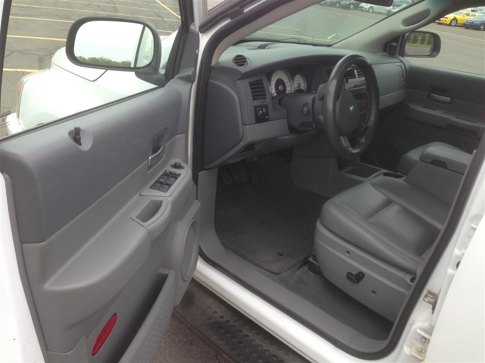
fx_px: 462
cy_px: 182
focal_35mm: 33
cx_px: 242
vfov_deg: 42.9
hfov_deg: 55.4
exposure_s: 1/233
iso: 50
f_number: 2.4
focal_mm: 4.13
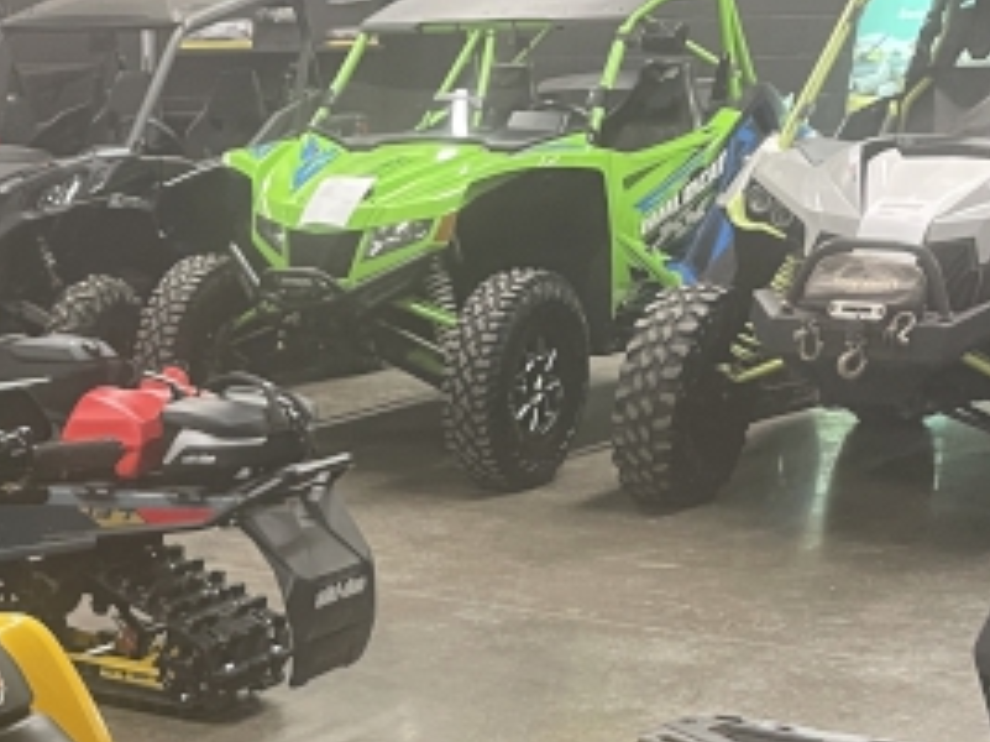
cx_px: -22
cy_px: 1020
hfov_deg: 23.8
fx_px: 2230
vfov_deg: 17.5
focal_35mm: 78
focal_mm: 4.2
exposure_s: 1/60
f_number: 1.6
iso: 320
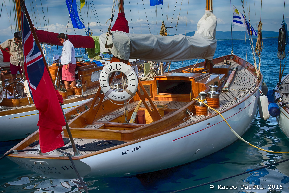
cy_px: 96
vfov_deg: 28.1
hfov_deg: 41.1
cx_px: 144
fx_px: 385
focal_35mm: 48
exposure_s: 1/200
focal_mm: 32
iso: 100
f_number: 7.1
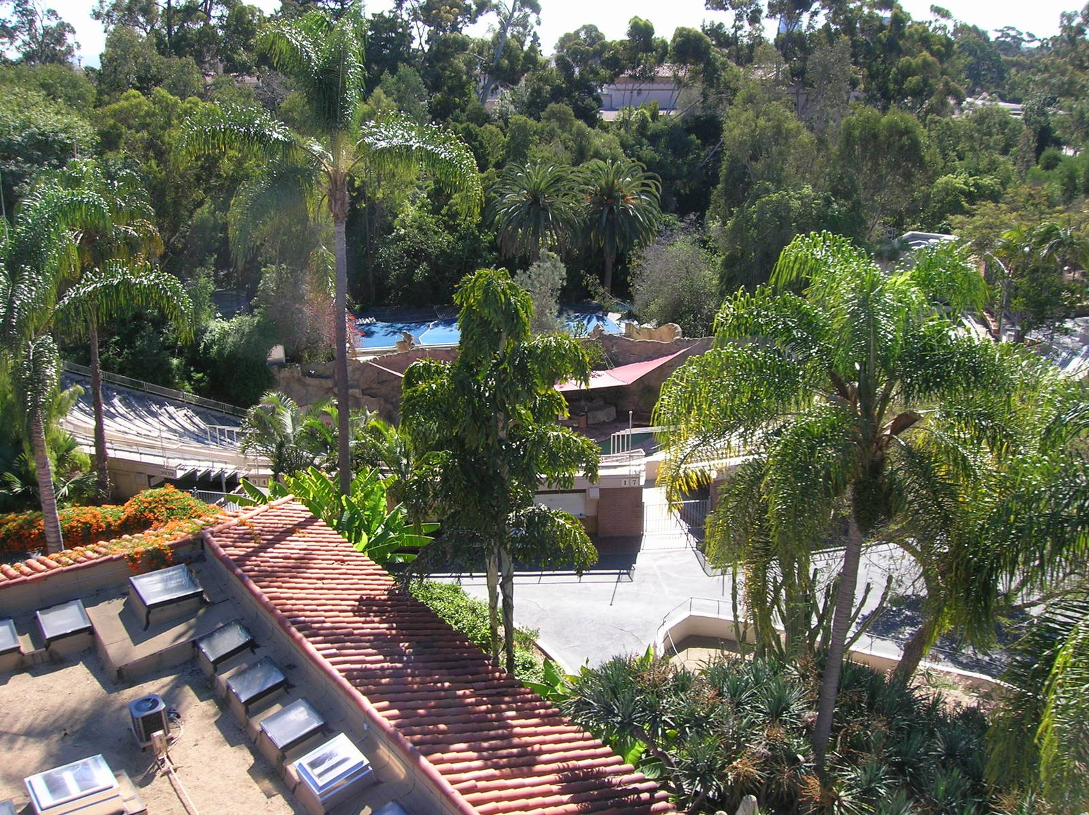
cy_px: 408
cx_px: 544
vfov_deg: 41.7
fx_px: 1069
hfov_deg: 54.0
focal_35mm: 34
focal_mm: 5.7
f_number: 4.9
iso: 50
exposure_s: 1/144
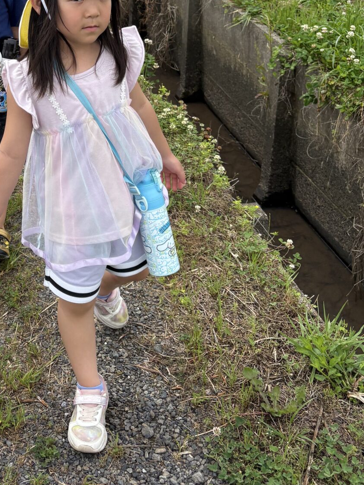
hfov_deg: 23.8
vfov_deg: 30.7
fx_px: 827
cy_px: 20
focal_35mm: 59
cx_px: 8
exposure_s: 1/4065
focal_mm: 5.96
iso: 50
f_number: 1.6
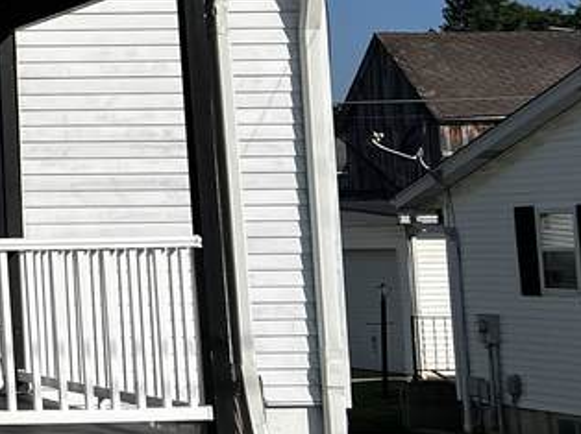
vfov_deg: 13.8
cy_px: 55
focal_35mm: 106
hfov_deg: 15.2
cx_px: -566
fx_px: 1778
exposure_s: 1/6993
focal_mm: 5.7
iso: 50
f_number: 1.5
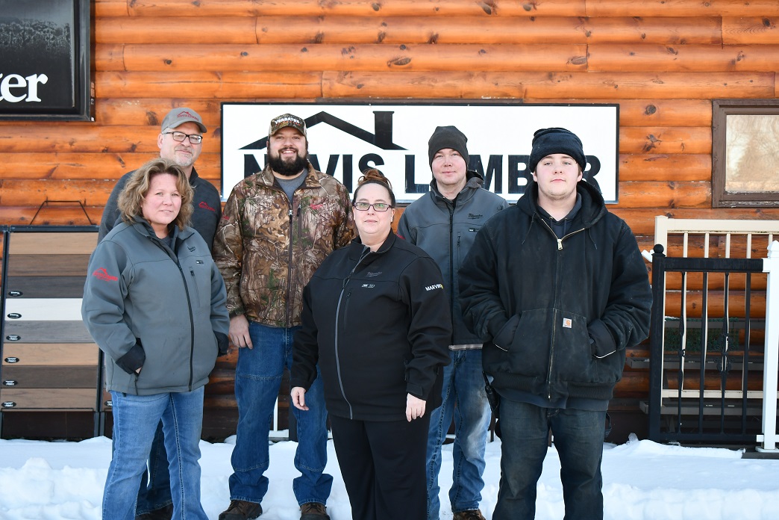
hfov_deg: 36.9
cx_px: 390
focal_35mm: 54
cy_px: 260
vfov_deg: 25.1
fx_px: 1168
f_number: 5.6
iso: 400
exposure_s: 1/250
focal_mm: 36
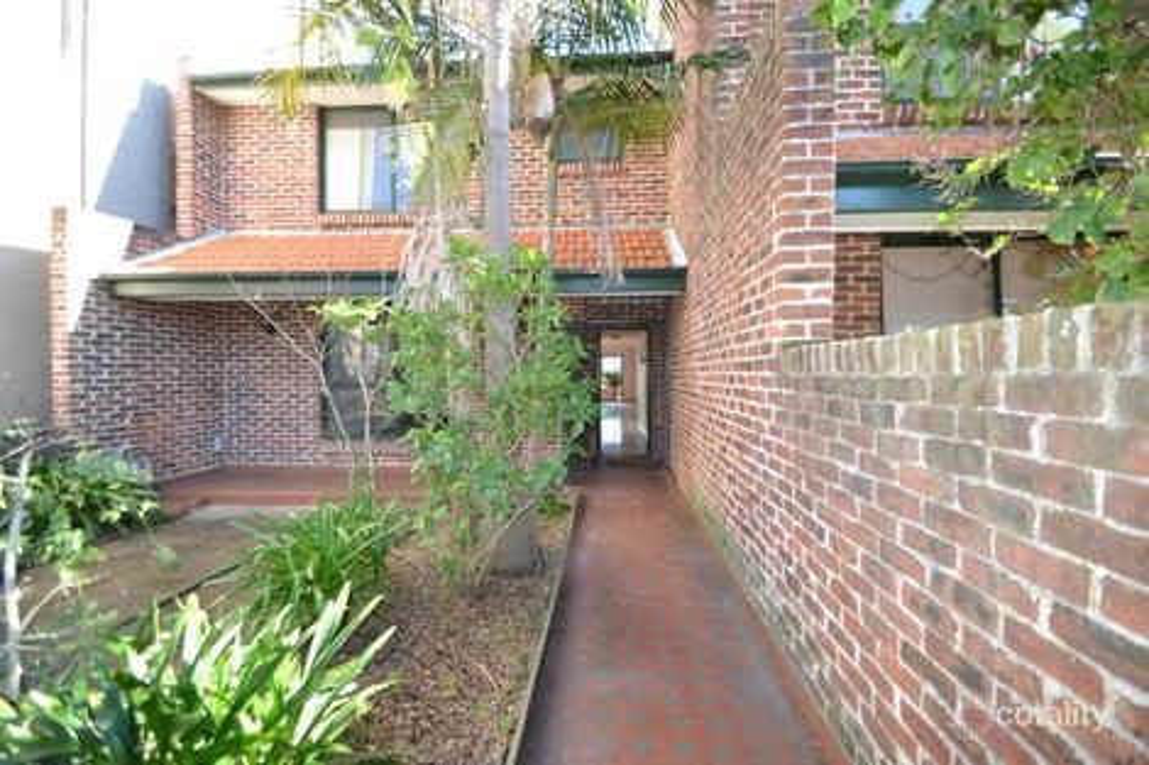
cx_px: 574
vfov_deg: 77.3
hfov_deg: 100.4
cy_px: 382
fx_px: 479
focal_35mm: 15
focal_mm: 10
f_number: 4
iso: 320
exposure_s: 1/125
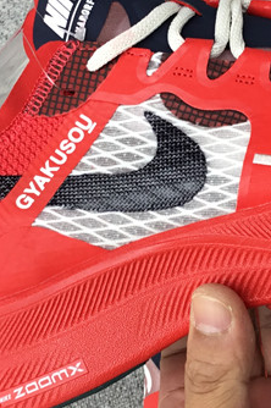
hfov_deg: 15.6
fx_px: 984
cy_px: 186
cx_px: 197
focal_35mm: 87
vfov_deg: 23.4
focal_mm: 3.3
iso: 32
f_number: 2.4
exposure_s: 1/100
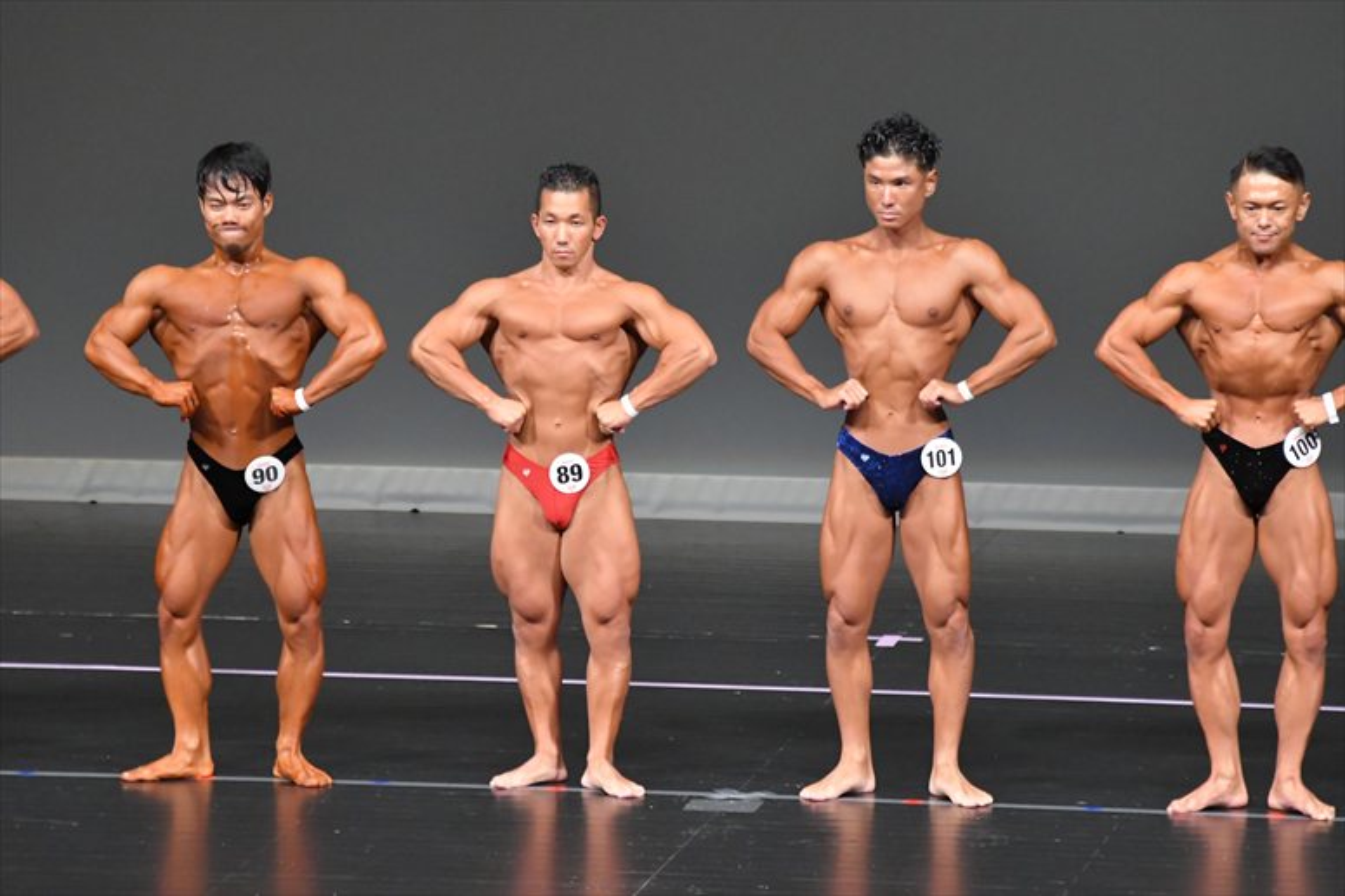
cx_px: 672
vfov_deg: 4.4
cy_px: 448
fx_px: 11763
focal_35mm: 315
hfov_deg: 6.5
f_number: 5.6
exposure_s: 1/400
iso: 5000
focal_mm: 210
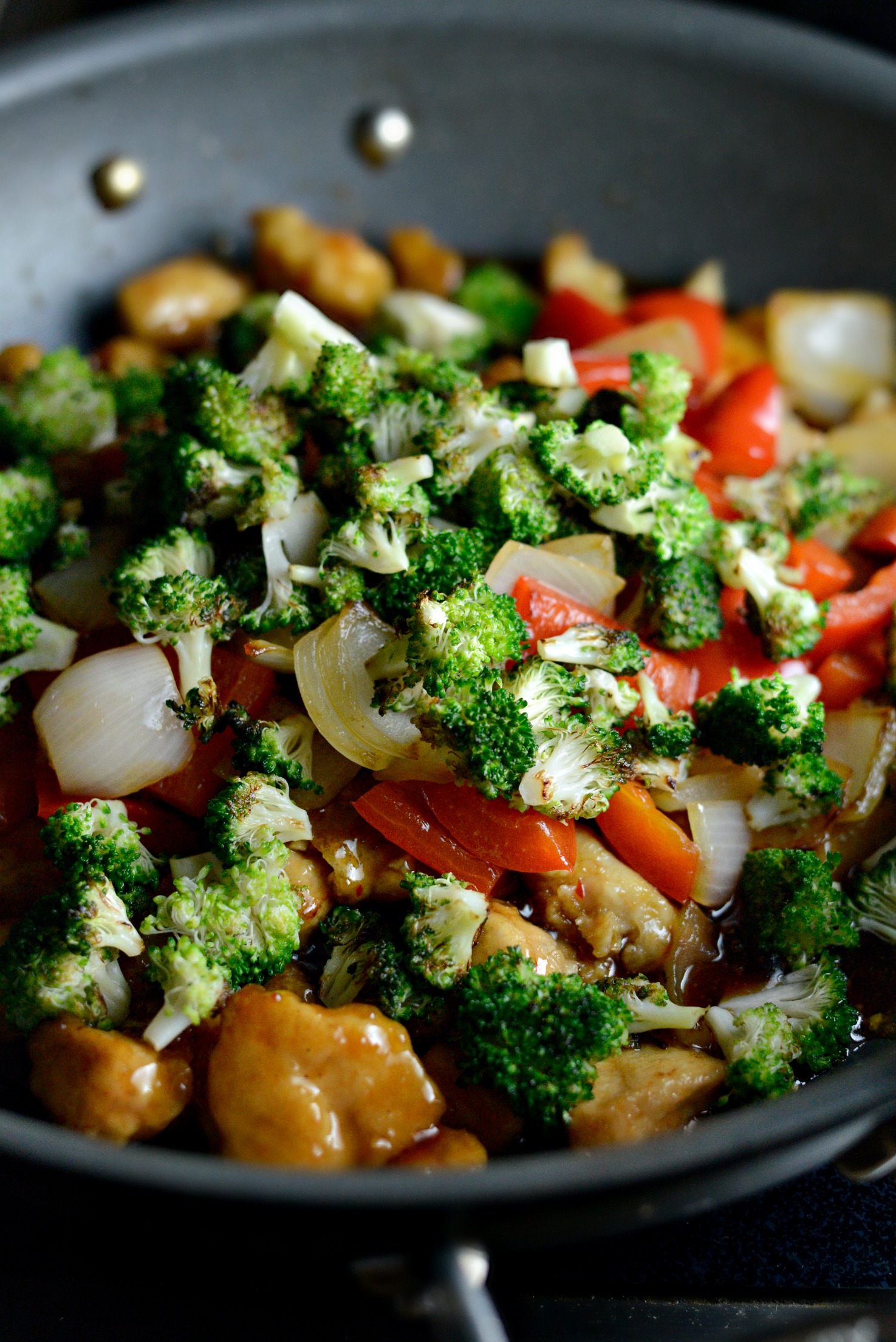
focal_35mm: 50
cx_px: 448
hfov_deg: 27.0
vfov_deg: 39.6
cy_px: 671
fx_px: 1865
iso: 3200
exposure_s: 1/640
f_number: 3.2
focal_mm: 50
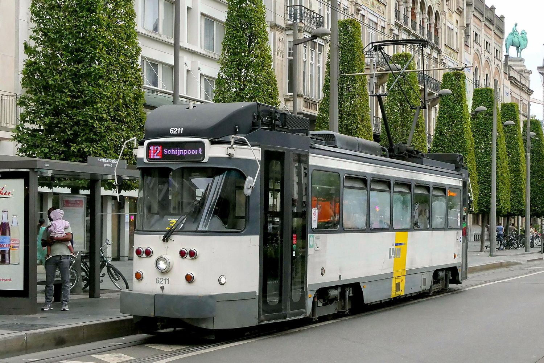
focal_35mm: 45
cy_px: 182
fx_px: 680
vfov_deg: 29.9
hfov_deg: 43.6
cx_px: 272
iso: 1600
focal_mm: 16.6
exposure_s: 1/400
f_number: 5.6
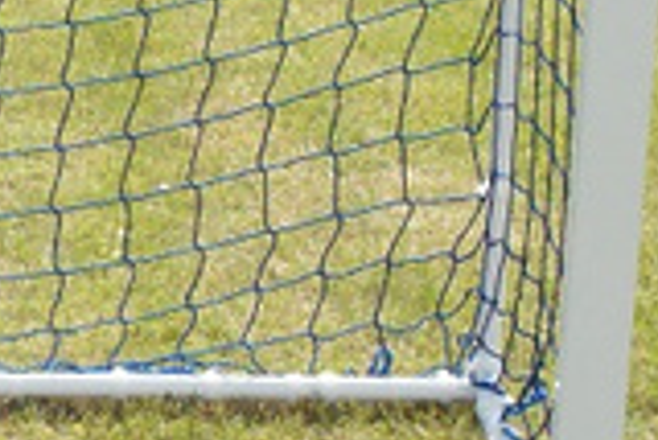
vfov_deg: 11.6
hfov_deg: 16.4
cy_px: 103
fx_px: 2159
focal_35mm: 118
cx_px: -185
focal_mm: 28
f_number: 14
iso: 3200
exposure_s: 1/2000
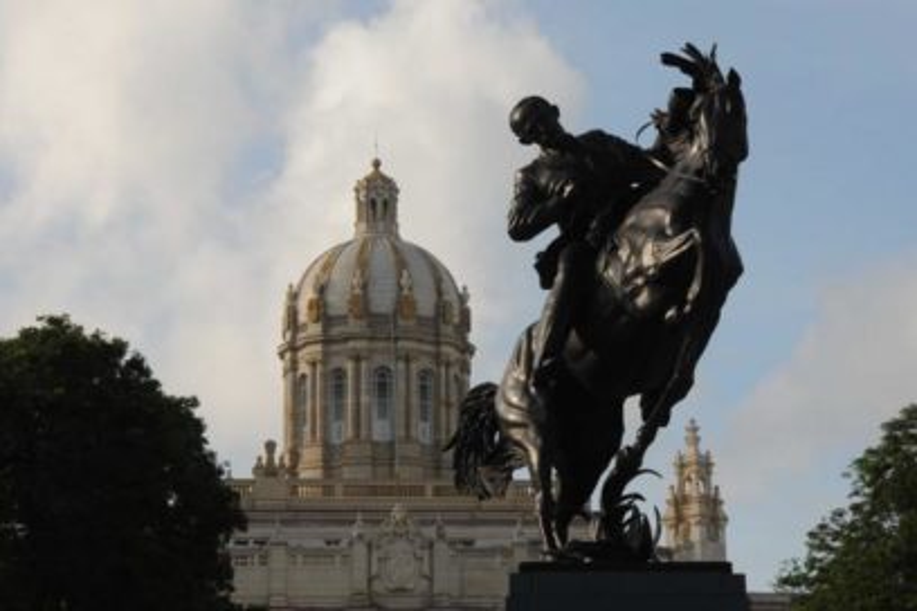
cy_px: 306
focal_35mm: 135
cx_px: 458
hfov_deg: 15.2
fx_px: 3438
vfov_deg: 10.2
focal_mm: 90
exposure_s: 1/250
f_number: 16
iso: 400
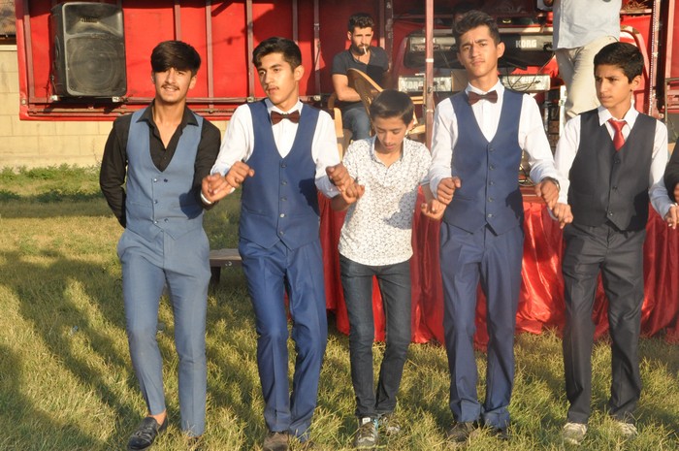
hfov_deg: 29.9
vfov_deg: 20.1
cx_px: 340
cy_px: 226
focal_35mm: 68
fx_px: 1272
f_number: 22
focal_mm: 45
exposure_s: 1/200
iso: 1250
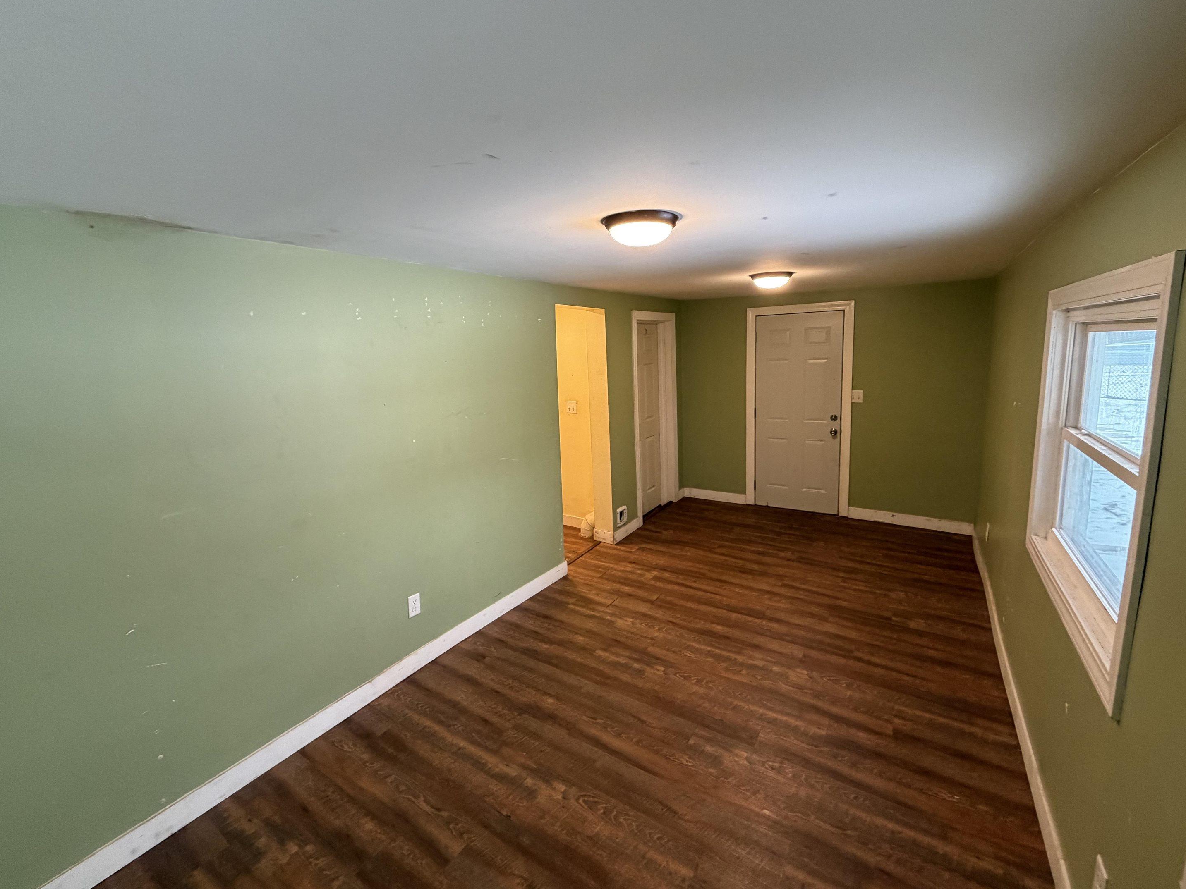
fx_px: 514
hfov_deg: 98.2
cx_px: 582
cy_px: 426
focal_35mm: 15
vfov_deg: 81.7
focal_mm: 2.22
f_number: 2.2
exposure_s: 1/60
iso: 320
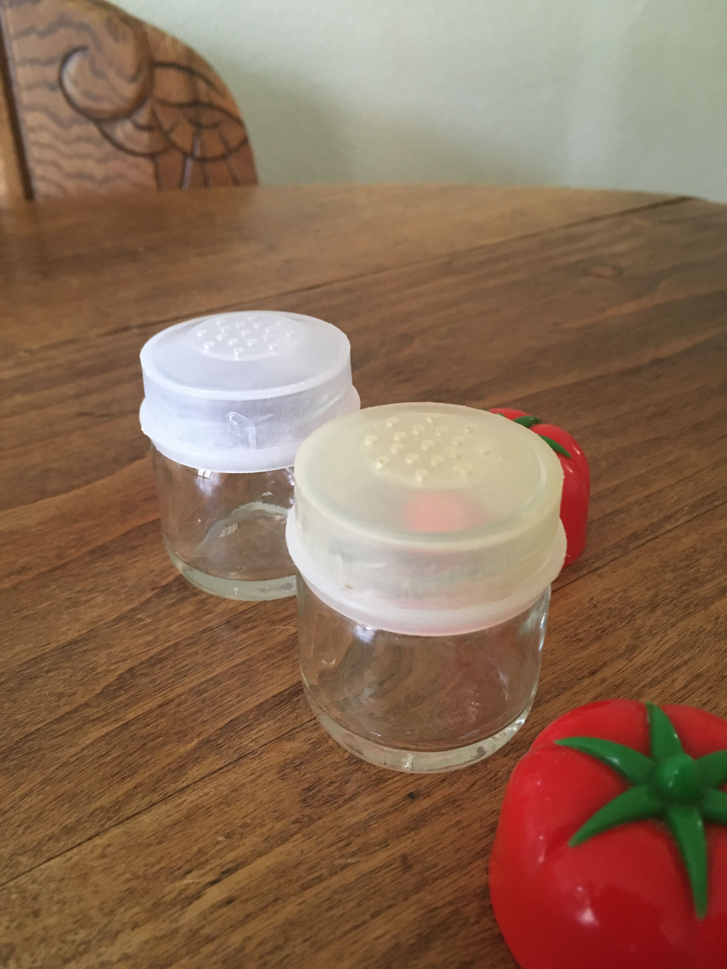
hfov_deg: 48.2
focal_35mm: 29
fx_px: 812
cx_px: 364
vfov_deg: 61.7
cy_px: 484
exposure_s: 1/17
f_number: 2.2
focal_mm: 4.15
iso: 200
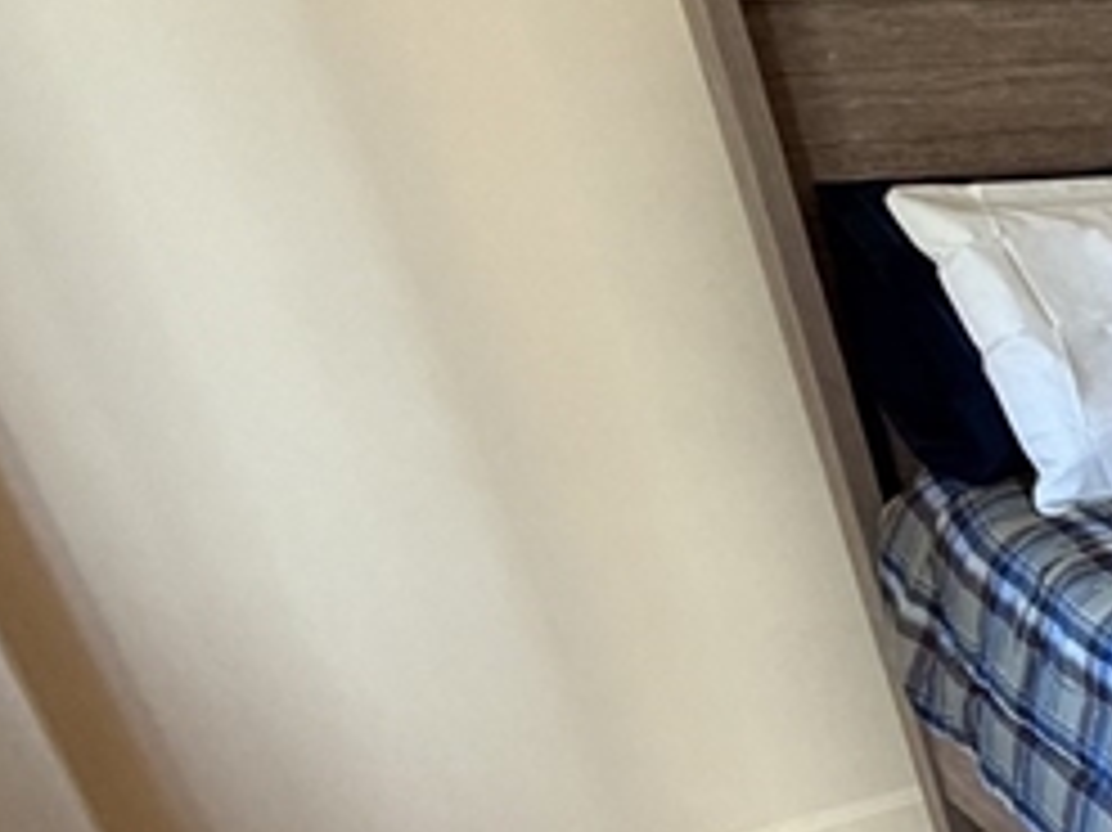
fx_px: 1862
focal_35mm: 58
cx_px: 2215
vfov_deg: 24.5
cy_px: 742
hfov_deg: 19.3
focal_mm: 2.22
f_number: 2.2
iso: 250
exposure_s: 1/120
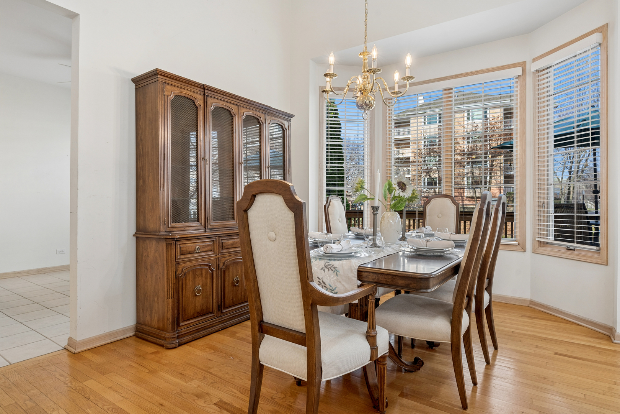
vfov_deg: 61.9
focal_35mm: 20
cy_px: 207
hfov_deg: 84.0
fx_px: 344
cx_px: 310
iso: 400
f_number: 8
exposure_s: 1/50
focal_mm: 20
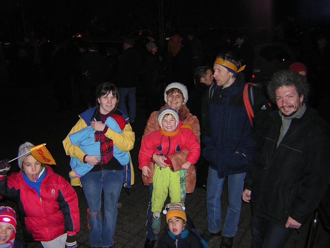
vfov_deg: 39.7
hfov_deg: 51.4
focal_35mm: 36
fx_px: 343
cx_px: 165
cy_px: 124
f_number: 2.6
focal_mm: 4.7
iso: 400
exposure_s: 1/60.1
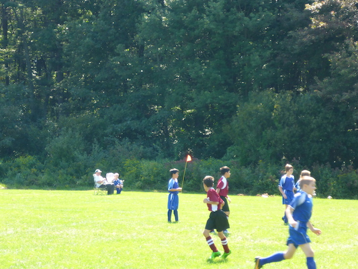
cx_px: 179
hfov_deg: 15.4
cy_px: 134
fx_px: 1324
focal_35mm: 128
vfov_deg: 11.6
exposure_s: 1/125
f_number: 5.9
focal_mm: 22.8
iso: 250
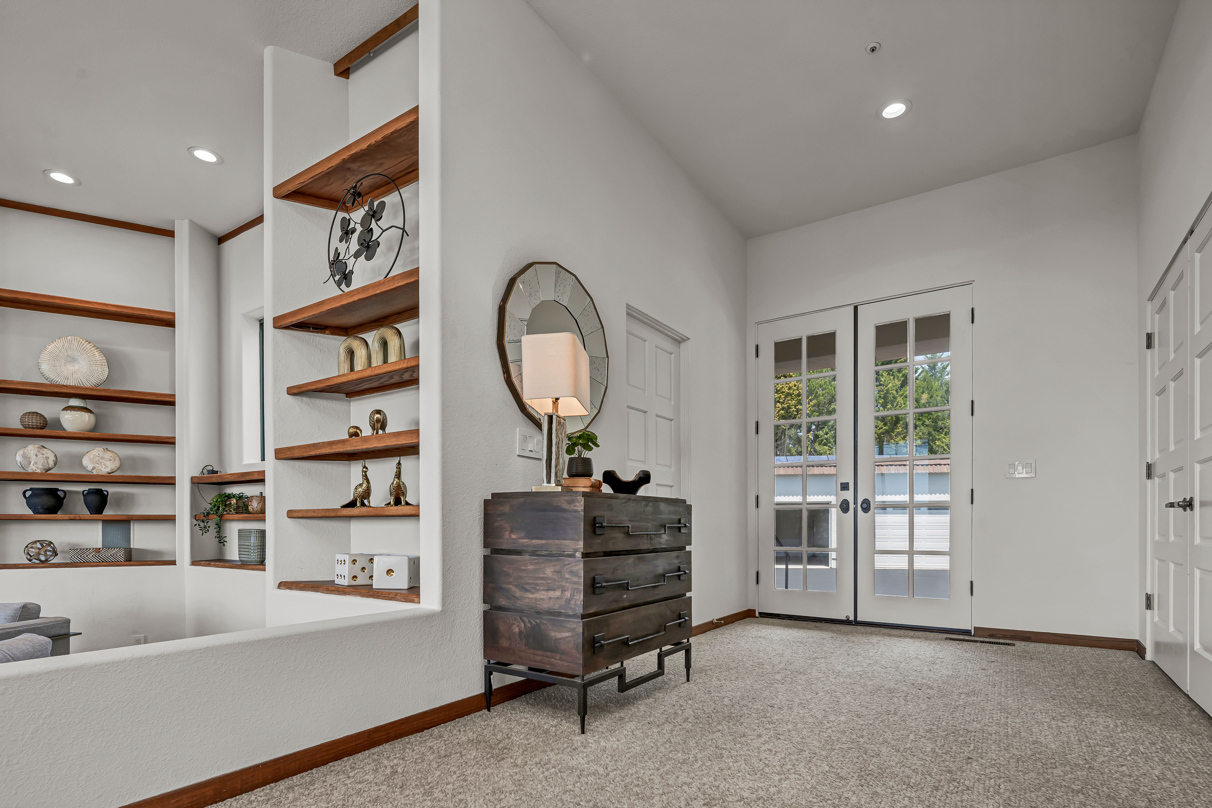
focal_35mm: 17
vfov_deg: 70.4
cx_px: 606
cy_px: 404
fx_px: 572
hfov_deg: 93.3
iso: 250
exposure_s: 1/100
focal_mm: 17
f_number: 8
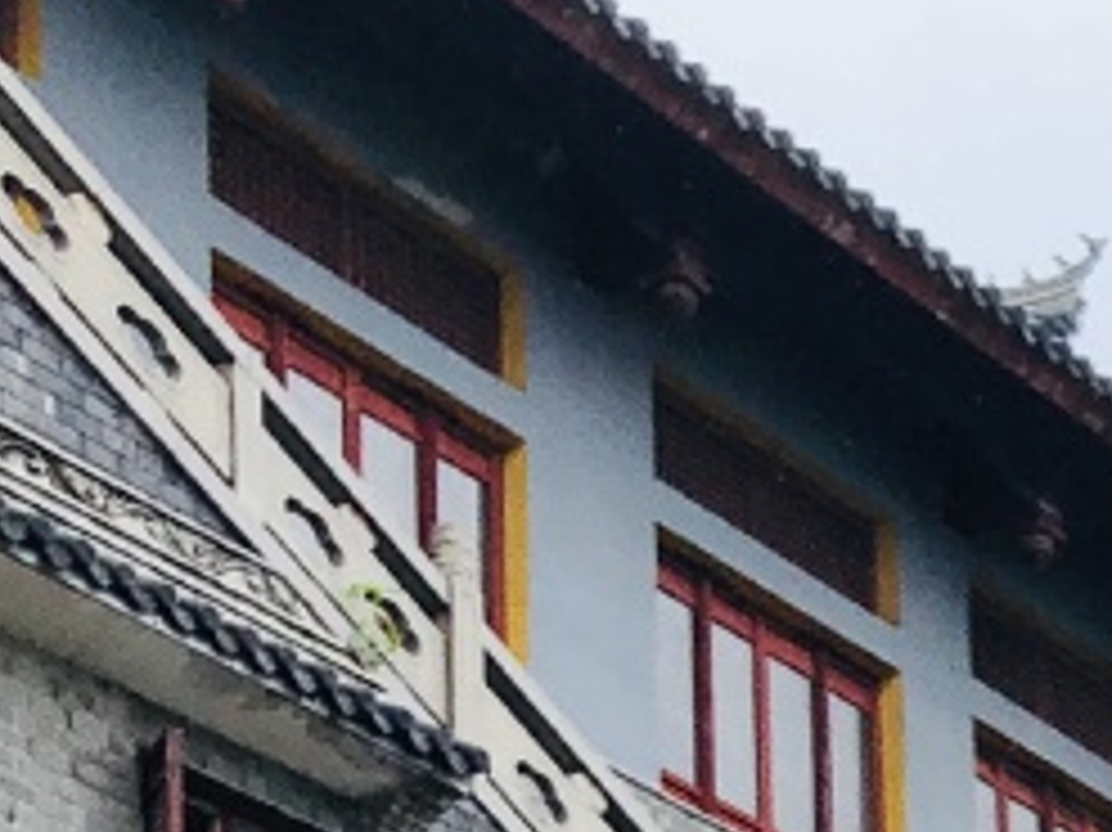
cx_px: 2219
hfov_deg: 12.7
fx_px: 4367
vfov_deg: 9.7
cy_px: 1970
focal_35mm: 136
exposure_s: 1/787
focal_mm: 3.99
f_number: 1.8
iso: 20
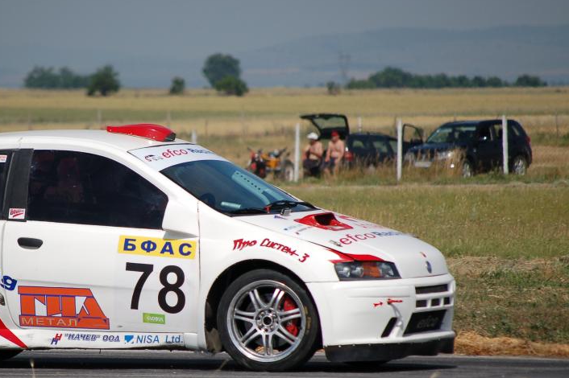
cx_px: 170
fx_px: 6872
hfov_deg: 4.7
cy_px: 230
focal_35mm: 435
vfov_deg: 3.2
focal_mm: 200
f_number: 6.3
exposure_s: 1/1600
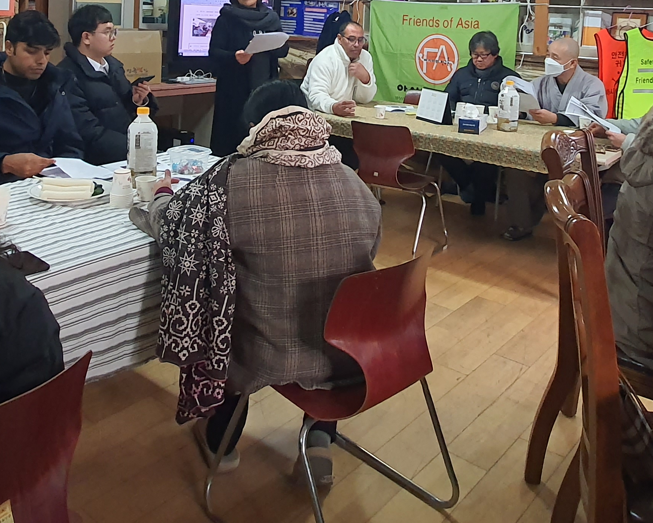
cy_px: 19
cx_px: 335
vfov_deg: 39.1
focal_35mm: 34
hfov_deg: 52.8
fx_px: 657
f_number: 2.2
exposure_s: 1/60
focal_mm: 1.8
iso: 320
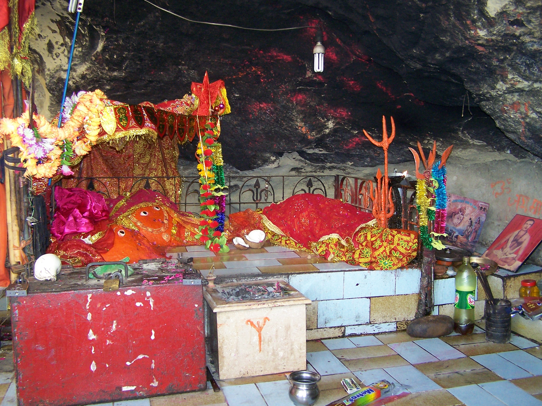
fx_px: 595
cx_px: 271
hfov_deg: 49.0
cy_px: 203
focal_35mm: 38
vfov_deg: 37.7
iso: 140
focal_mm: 6.3
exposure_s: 1/60
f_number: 2.8
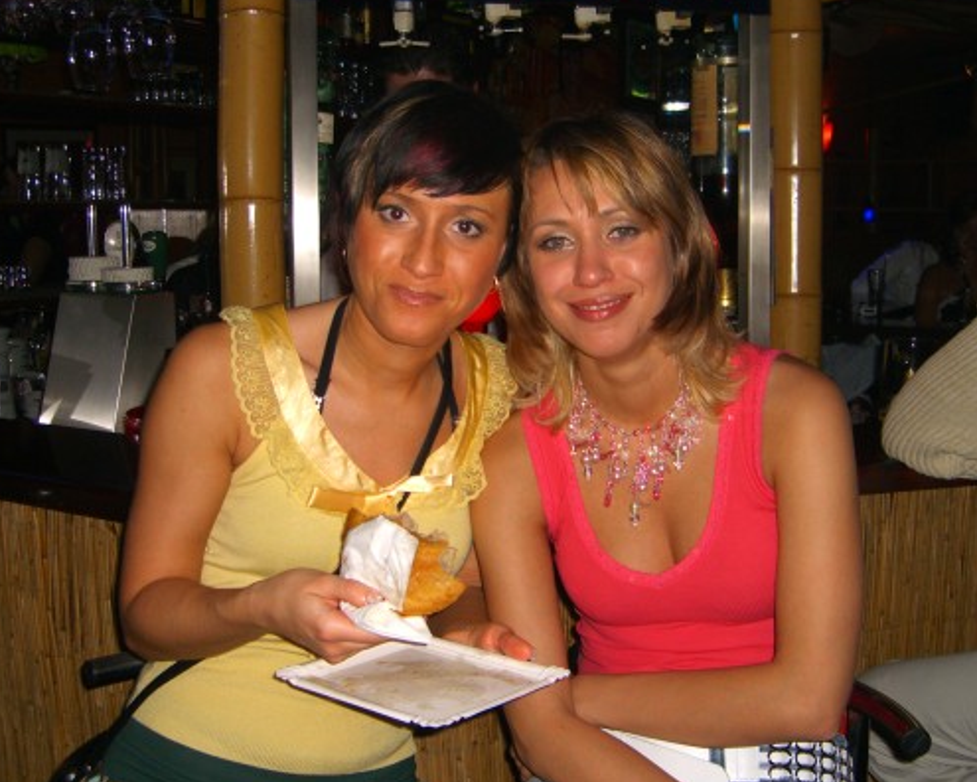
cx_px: 497
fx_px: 1301
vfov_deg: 33.4
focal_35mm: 45
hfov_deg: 41.2
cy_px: 383
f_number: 2.8
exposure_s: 1/60
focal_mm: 7.9
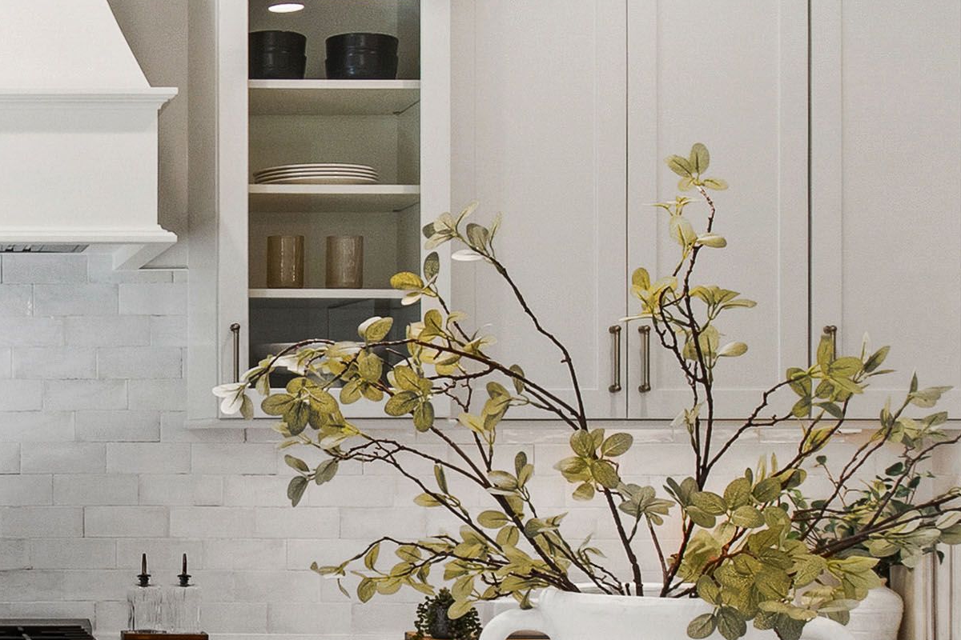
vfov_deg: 19.7
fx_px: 1842
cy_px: 352
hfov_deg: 26.9
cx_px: -87
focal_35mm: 69
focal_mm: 10
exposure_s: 1/8
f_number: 8
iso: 100
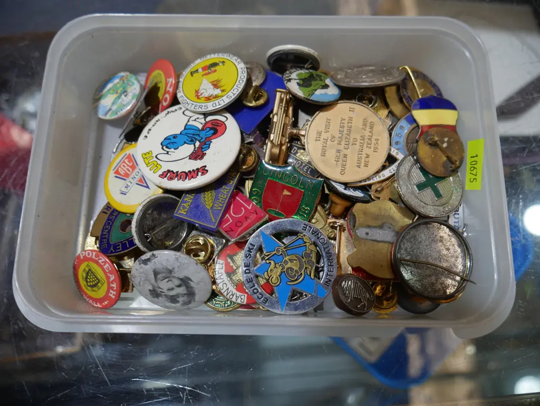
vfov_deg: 49.8
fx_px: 437
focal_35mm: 28
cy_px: 203
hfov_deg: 63.4
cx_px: 270
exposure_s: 1/125
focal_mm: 14
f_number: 3.5
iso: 200
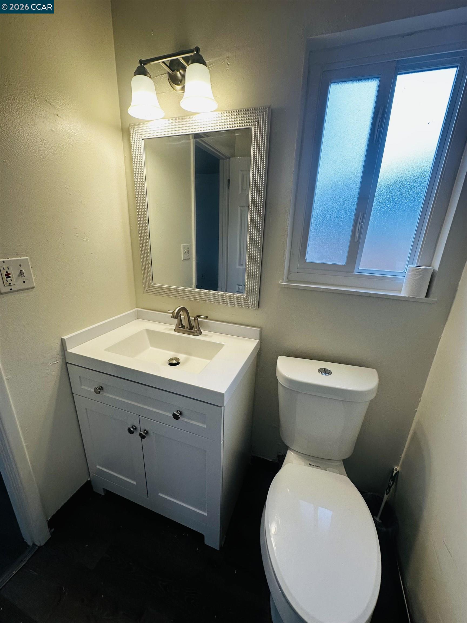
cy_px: 312
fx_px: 252
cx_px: 234
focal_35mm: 14
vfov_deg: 102.1
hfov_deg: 85.7
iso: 100
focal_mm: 2.22
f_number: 2.2
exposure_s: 1/120
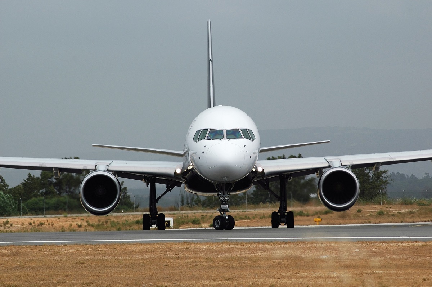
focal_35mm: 232
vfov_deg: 5.9
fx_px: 2787
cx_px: 216
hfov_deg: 8.9
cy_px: 144
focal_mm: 155
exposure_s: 1/800
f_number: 7.1
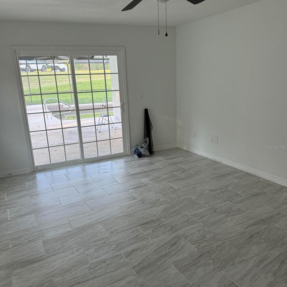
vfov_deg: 55.6
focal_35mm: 29
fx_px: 272
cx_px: 142
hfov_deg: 55.6
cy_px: 147
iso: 200
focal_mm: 6.76
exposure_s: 1/70
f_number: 1.78
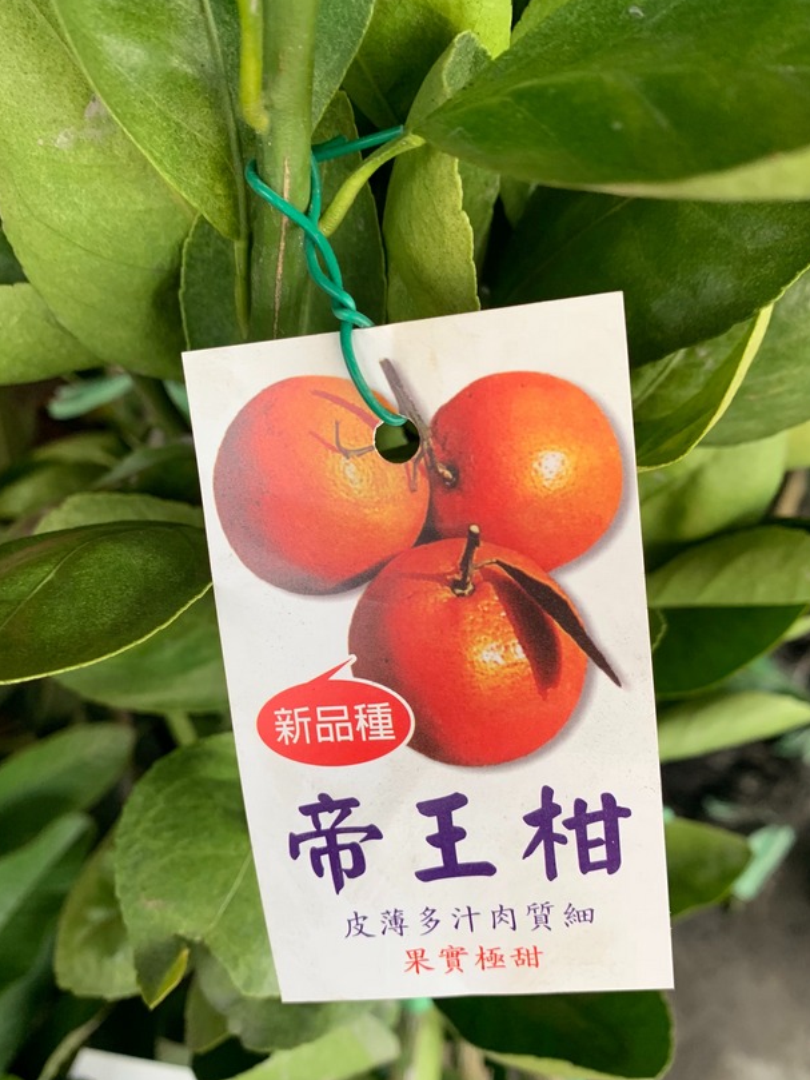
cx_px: 398
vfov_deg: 59.9
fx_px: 936
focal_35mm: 30
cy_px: 576
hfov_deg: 46.8
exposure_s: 1/94
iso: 100
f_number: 1.8
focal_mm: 4.25
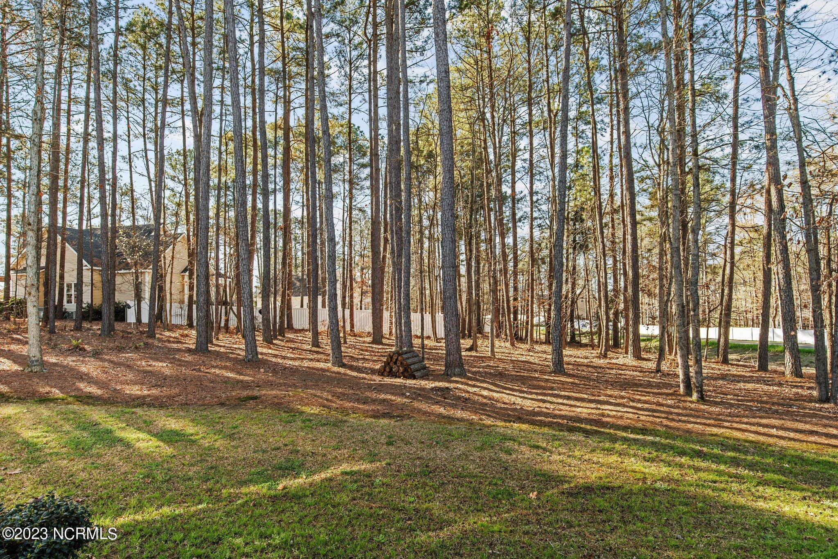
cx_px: 419
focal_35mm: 20
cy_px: 280
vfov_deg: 62.0
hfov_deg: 84.0
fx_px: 466
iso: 100
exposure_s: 1/50
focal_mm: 20
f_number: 8
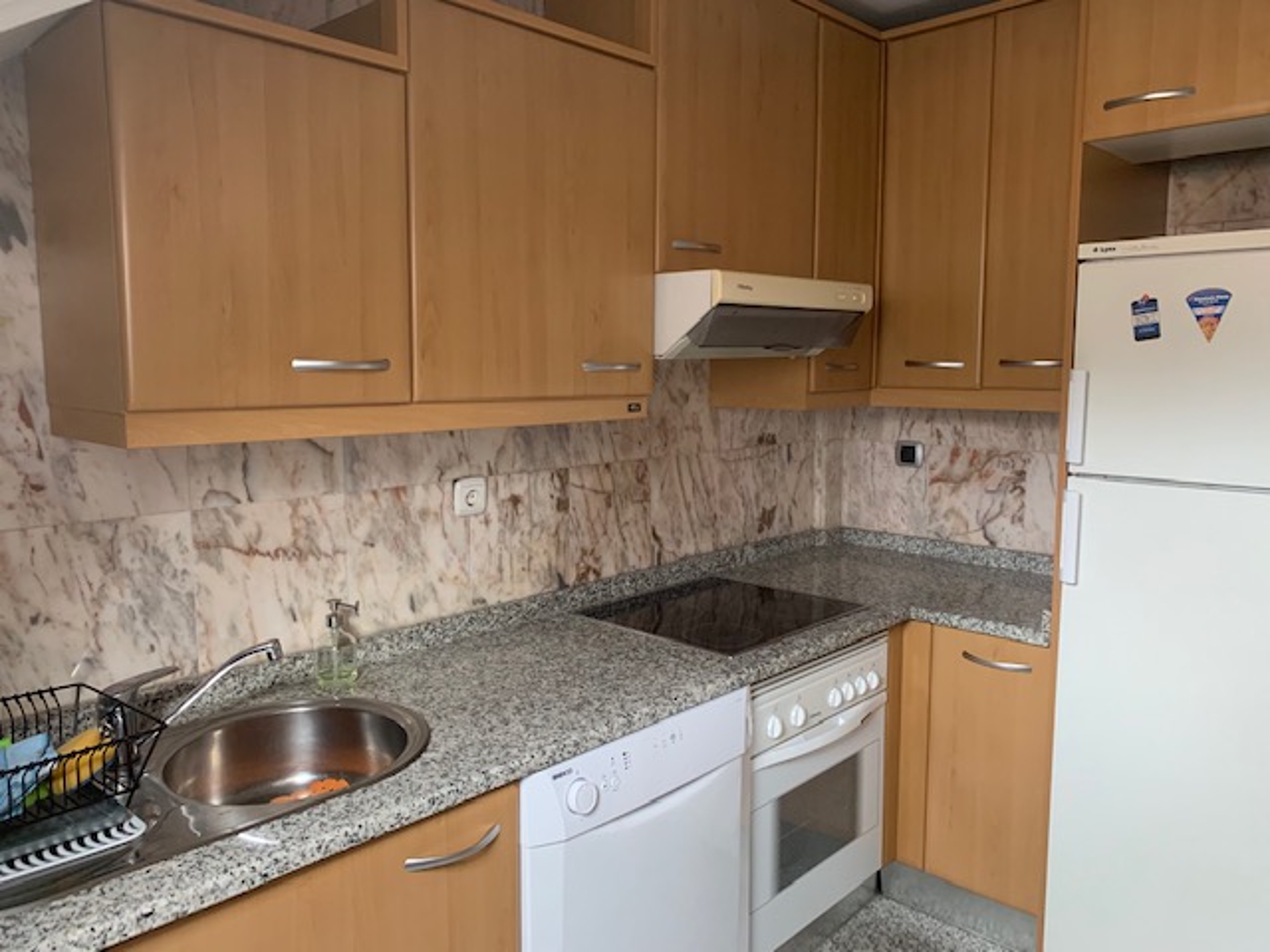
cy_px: 476
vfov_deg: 53.1
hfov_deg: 67.3
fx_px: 954
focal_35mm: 26
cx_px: 635
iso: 250
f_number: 1.8
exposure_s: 1/50
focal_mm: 4.25
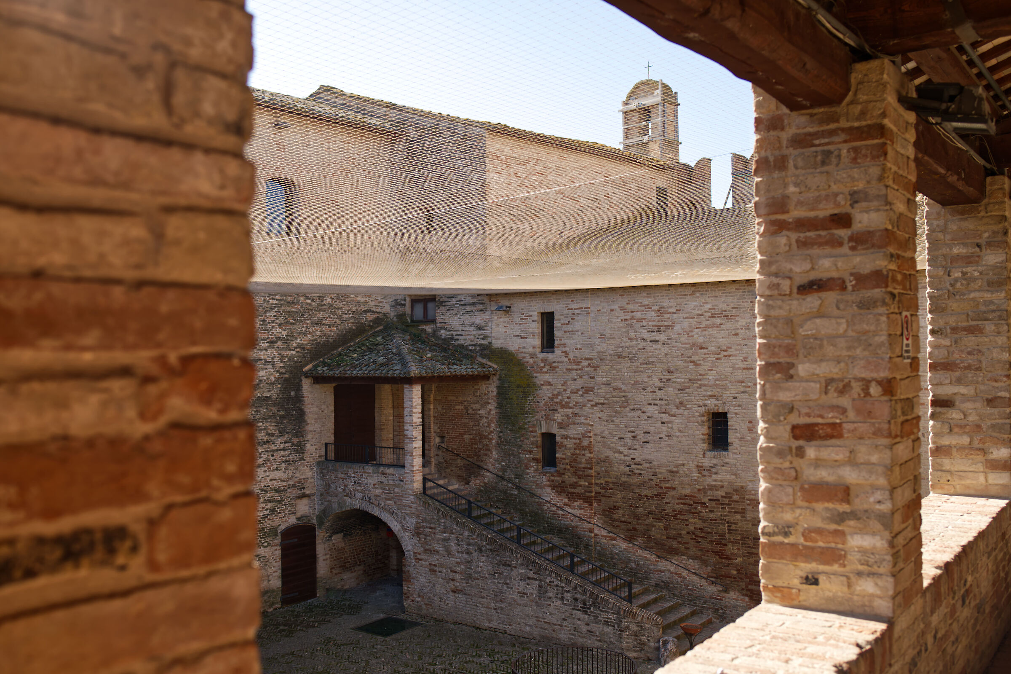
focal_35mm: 35
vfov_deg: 37.8
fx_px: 983
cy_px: 337
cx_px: 506
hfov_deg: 54.4
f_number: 3.5
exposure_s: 1/320
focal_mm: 35
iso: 100
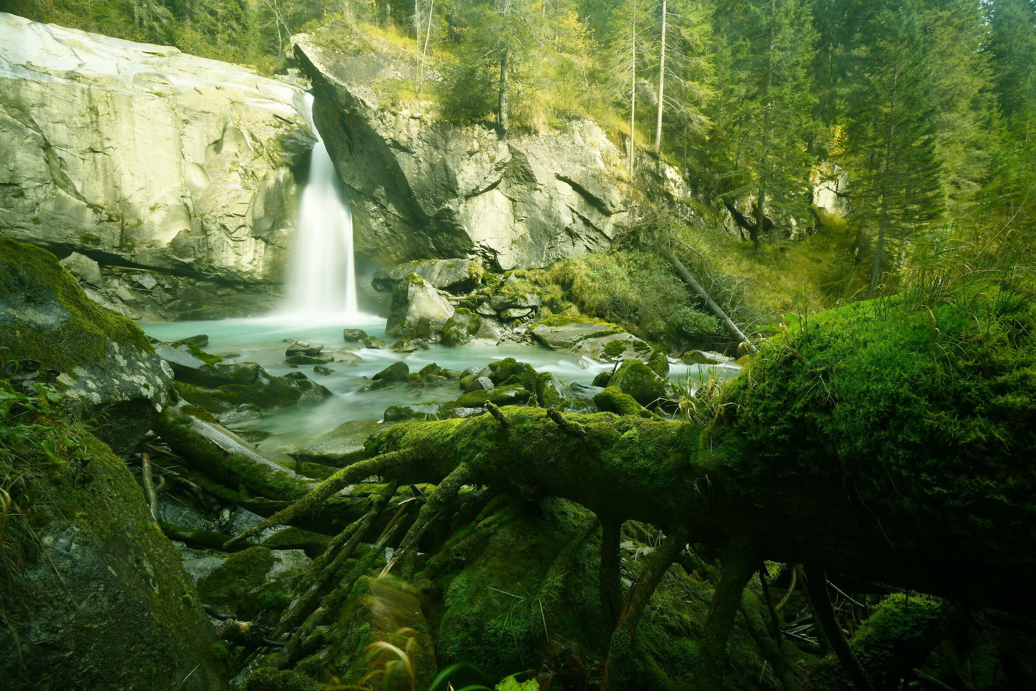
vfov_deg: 73.7
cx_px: 518
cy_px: 346
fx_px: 460
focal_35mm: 16
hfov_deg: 96.7
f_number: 14
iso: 250
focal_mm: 16
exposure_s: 5
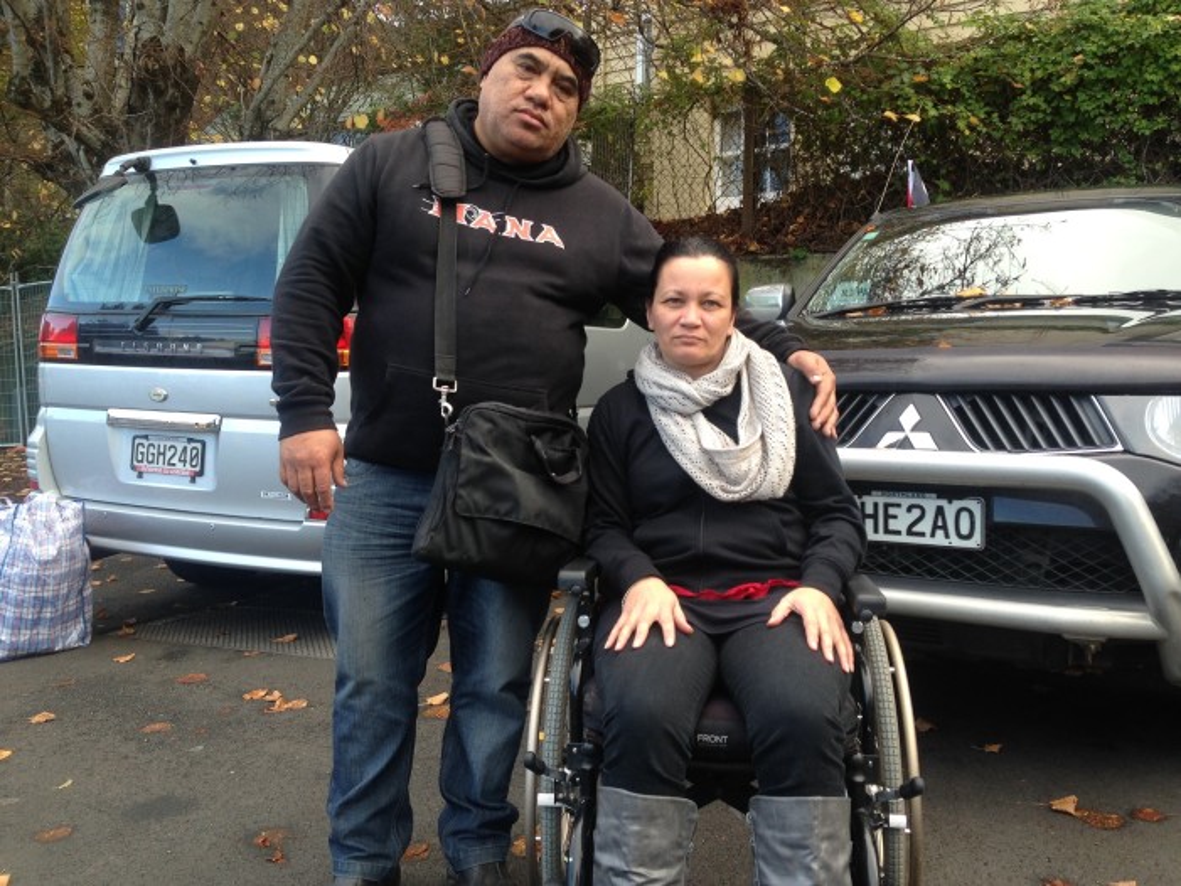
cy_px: 443
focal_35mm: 33
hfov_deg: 55.3
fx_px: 1126
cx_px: 590
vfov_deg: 43.0
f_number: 2.4
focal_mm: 4.12
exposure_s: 1/146
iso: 50
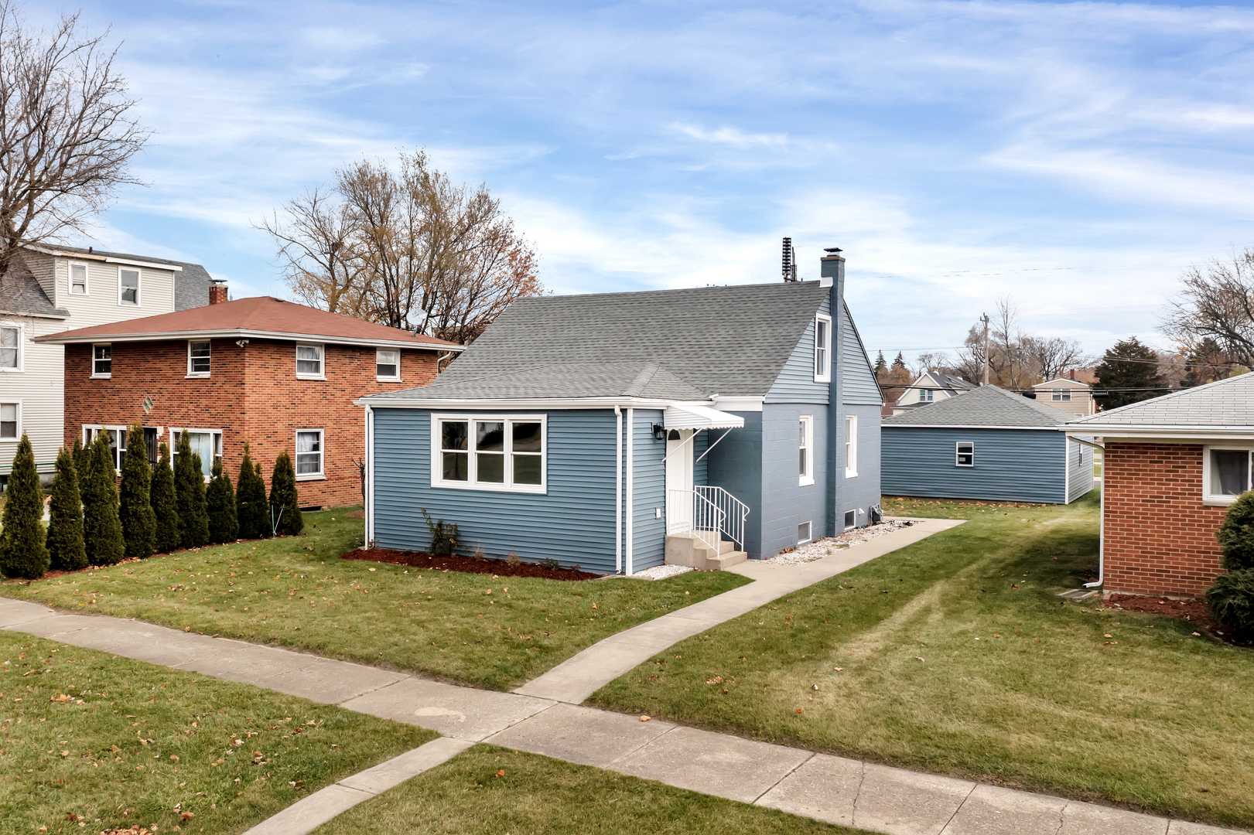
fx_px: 975
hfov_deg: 65.5
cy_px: 418
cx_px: 627
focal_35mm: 28
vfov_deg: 46.4
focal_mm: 10.26
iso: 100
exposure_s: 1/200
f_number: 4.5
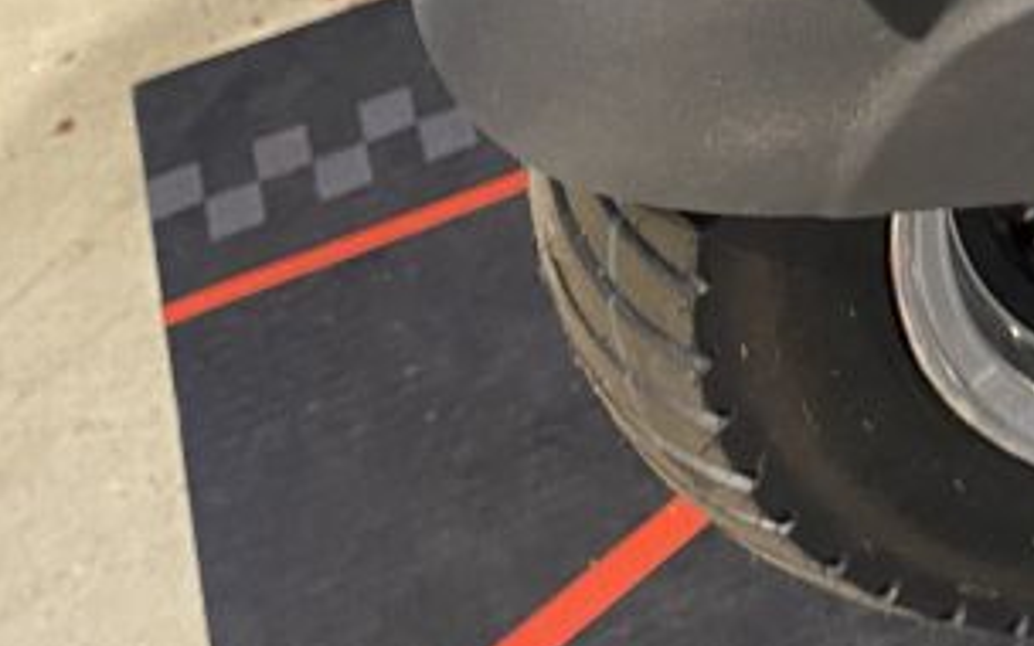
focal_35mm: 96
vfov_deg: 12.1
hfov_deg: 19.6
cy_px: -644
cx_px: 1408
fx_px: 2705
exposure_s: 1/50
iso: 160
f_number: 1.8
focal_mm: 4.25
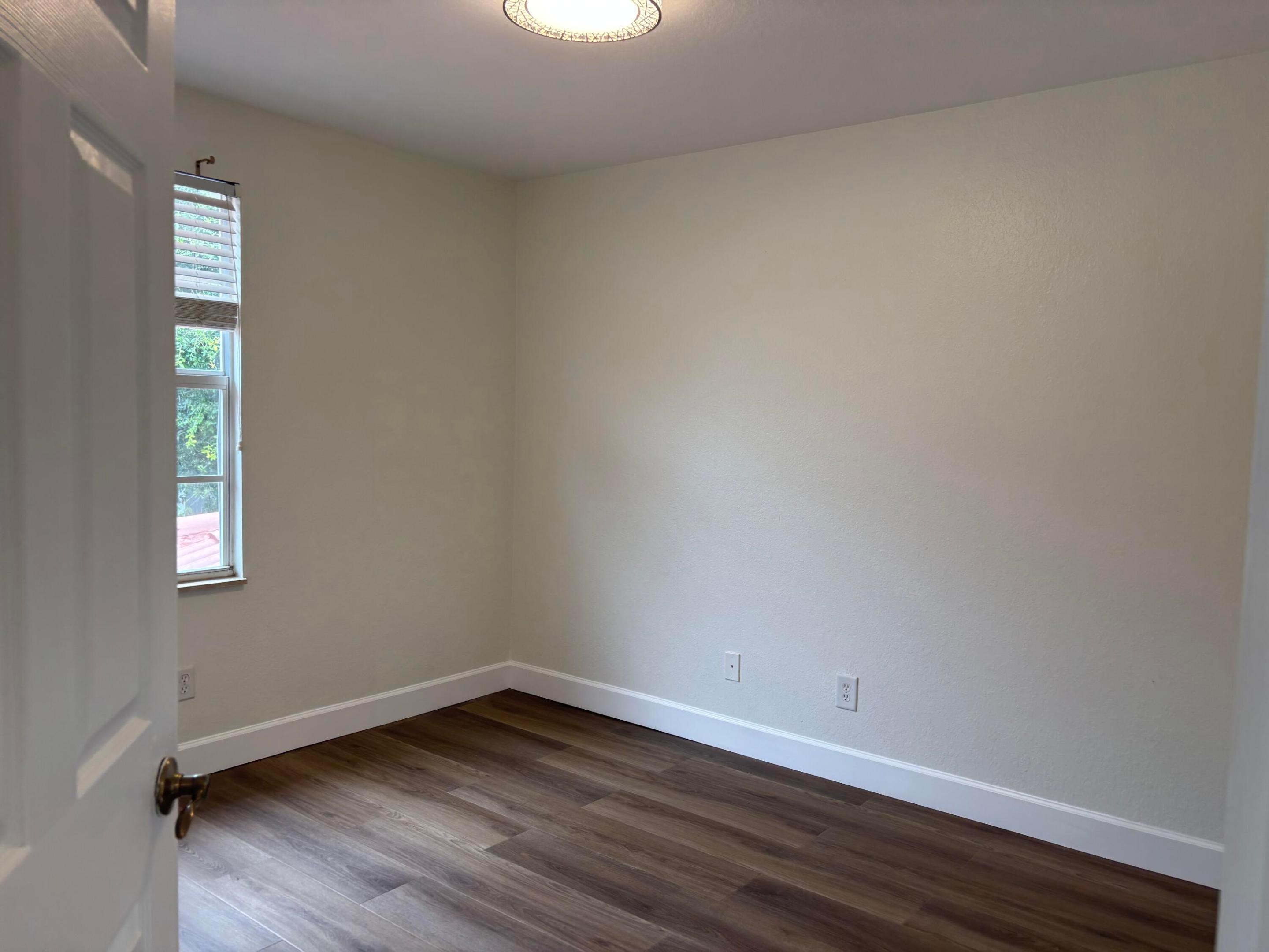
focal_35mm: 26
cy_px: 476
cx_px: 634
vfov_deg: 53.1
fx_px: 953
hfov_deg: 67.3
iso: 64
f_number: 1.6
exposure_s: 1/120
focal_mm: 5.96
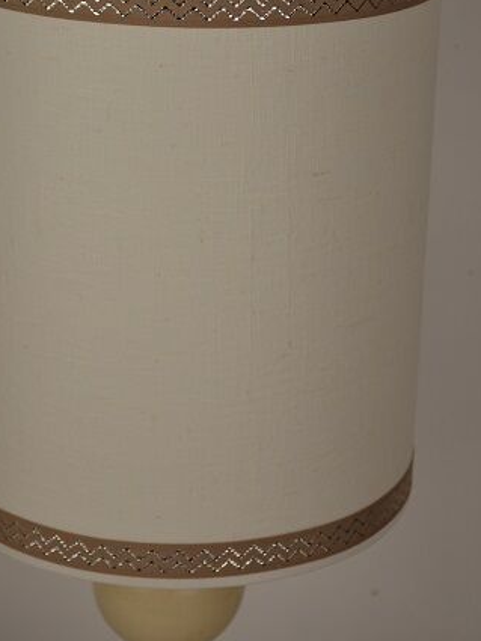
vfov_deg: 18.1
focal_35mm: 108
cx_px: 210
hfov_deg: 13.7
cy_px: 198
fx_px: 2000
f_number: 5.6
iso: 180
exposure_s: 1/125
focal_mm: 46
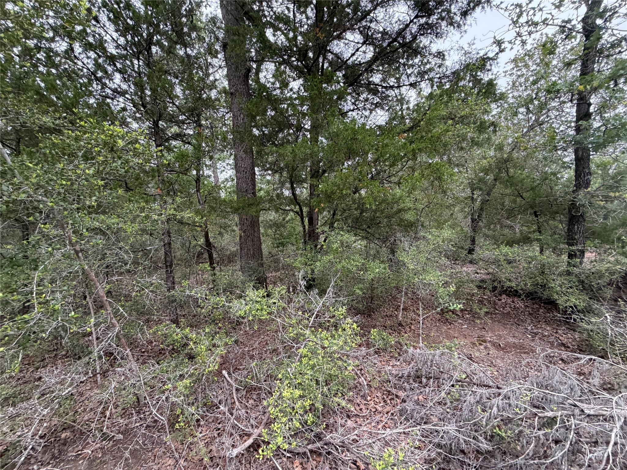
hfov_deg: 102.1
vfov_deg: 85.7
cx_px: 314
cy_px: 235
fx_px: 254
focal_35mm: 14
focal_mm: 2.22
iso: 320
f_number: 2.2
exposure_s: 1/76
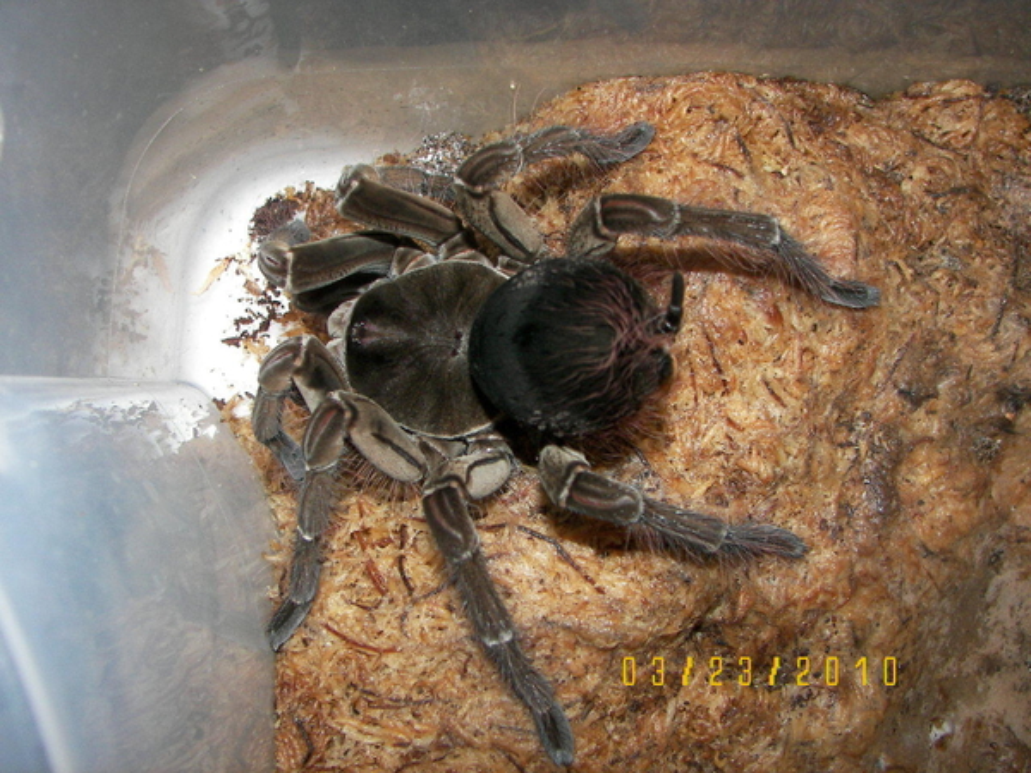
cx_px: 516
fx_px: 1072
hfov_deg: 51.4
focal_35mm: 36
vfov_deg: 39.7
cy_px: 386
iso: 100
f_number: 2.8
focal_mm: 6
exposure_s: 1/30
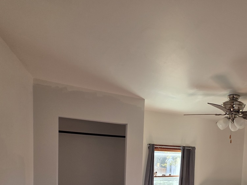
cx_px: 200
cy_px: 164
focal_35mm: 25
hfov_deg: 63.0
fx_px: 178
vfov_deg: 49.4
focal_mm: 2.2
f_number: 1.9
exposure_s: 1/120
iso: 40
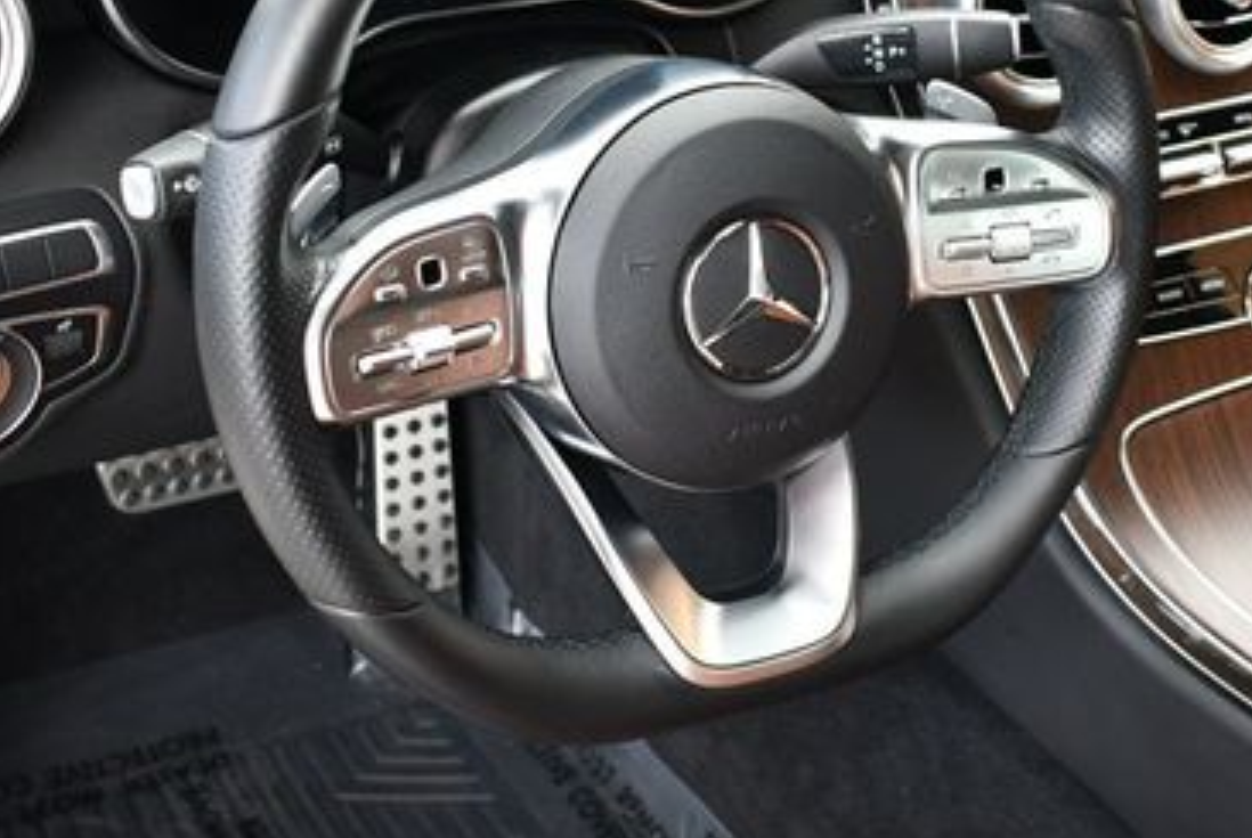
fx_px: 2194
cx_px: 814
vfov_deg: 21.5
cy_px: 233
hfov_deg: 31.7
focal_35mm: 63
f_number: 3.5
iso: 800
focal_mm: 18
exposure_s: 1/160
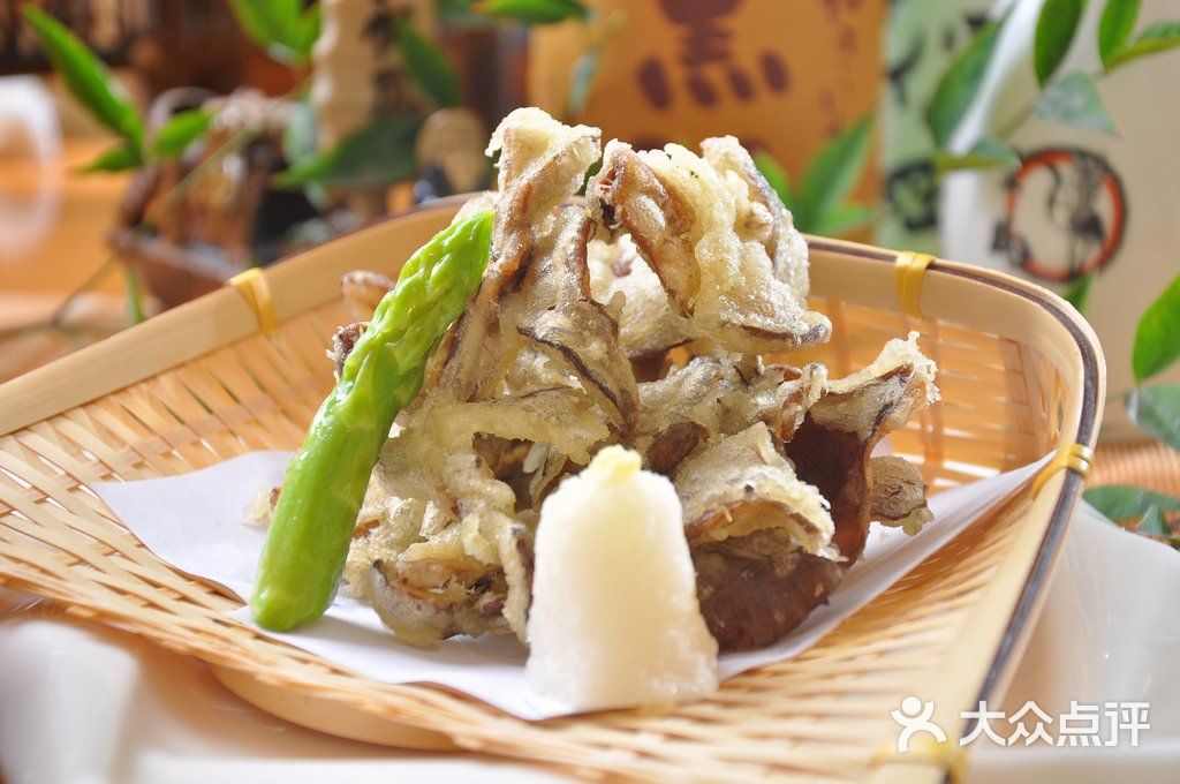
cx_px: 590
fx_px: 2848
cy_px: 392
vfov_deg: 15.7
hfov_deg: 23.4
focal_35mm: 87
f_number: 5.6
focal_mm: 58
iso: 200
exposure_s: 1/100
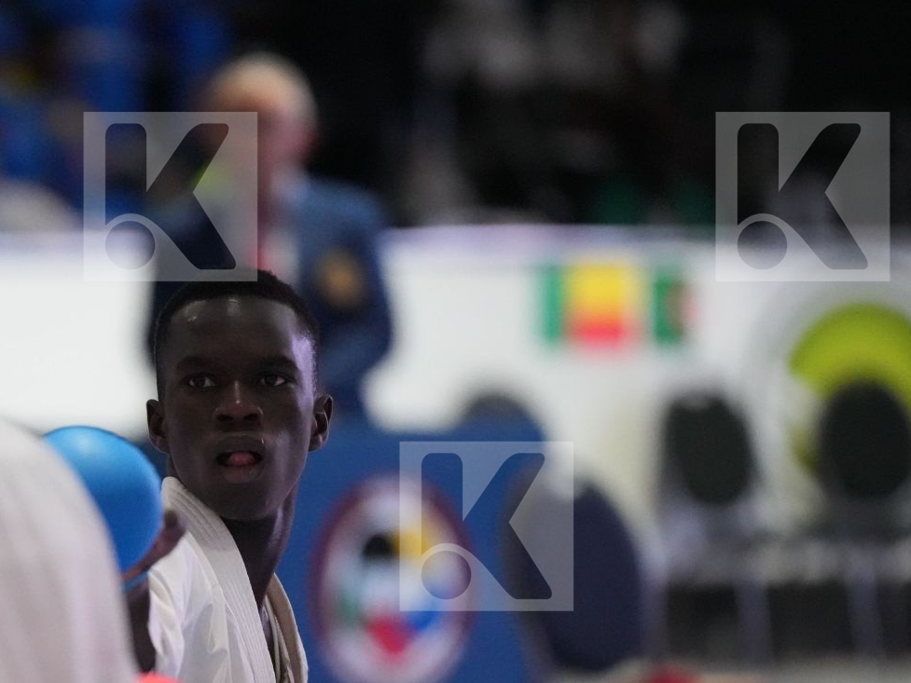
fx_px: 9186
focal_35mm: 349
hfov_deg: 5.7
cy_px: 526
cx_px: 171
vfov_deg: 4.3
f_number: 2.8
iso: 12800
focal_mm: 197
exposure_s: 1/800
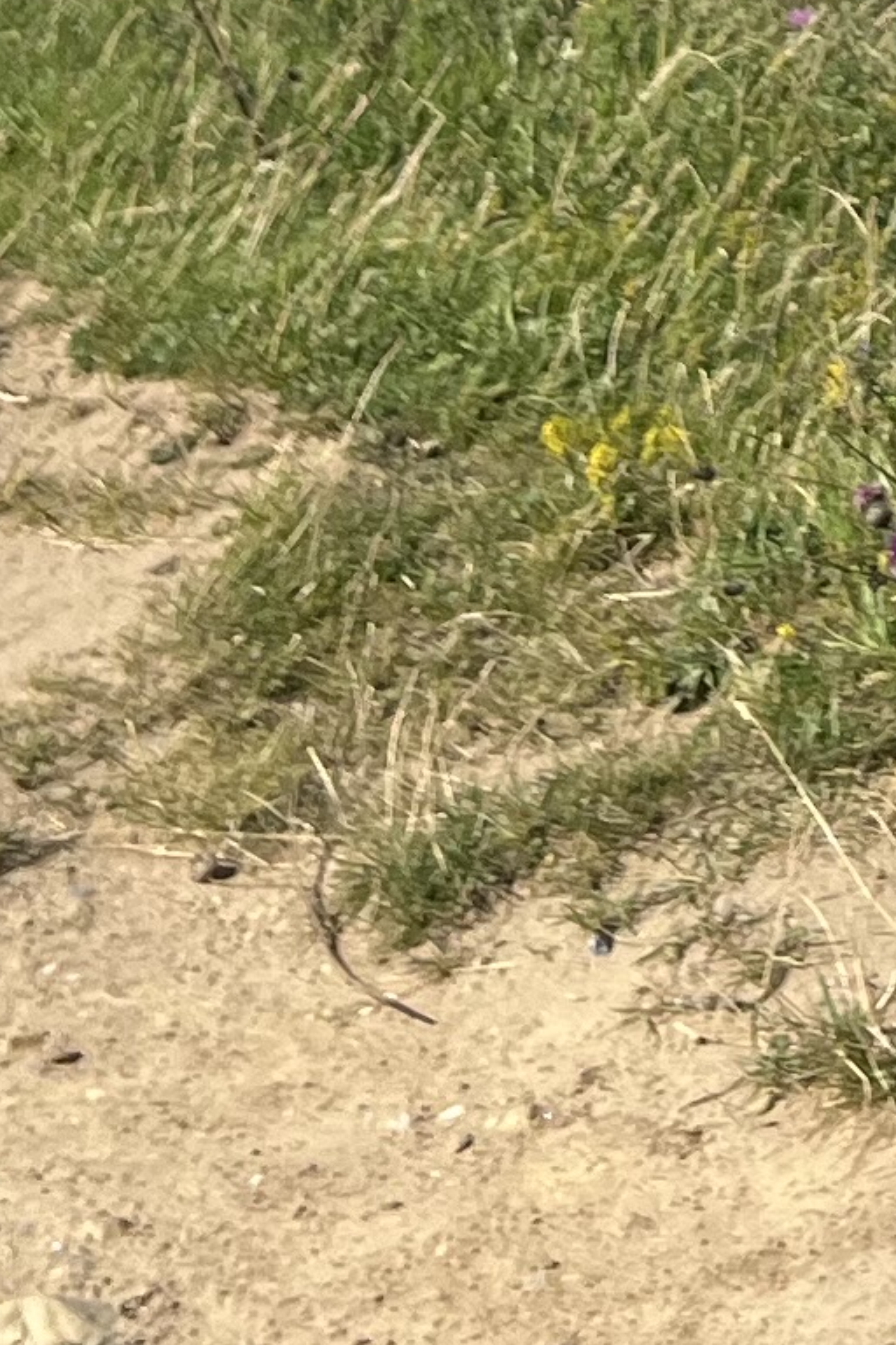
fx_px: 5301
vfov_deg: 13.0
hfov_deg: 9.4
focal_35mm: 142
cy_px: -1131
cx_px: 1300
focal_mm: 5.7
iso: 50
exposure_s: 1/5882
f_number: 1.5
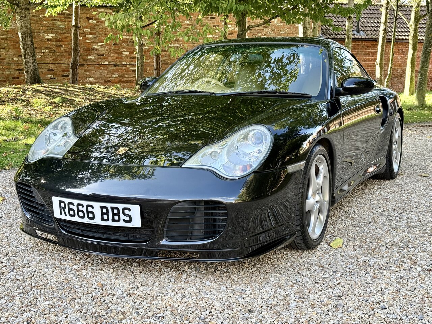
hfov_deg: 39.7
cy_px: 162
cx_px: 216
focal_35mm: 48
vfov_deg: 30.3
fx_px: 599
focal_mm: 6.76
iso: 100
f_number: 1.78
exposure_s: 1/305
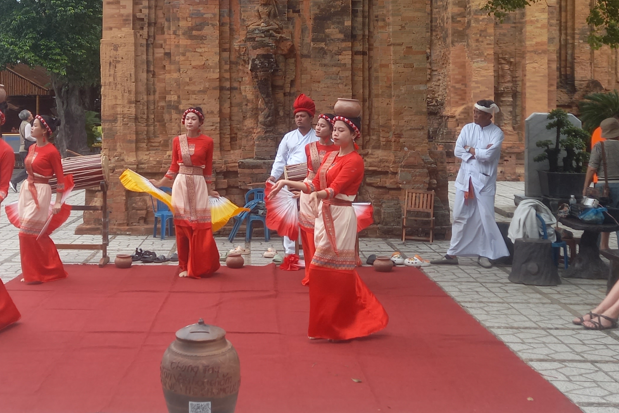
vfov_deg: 26.5
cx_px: 222
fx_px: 860
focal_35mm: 50
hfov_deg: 39.3
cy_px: 84
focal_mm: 4.6
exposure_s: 1/229
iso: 25
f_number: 2
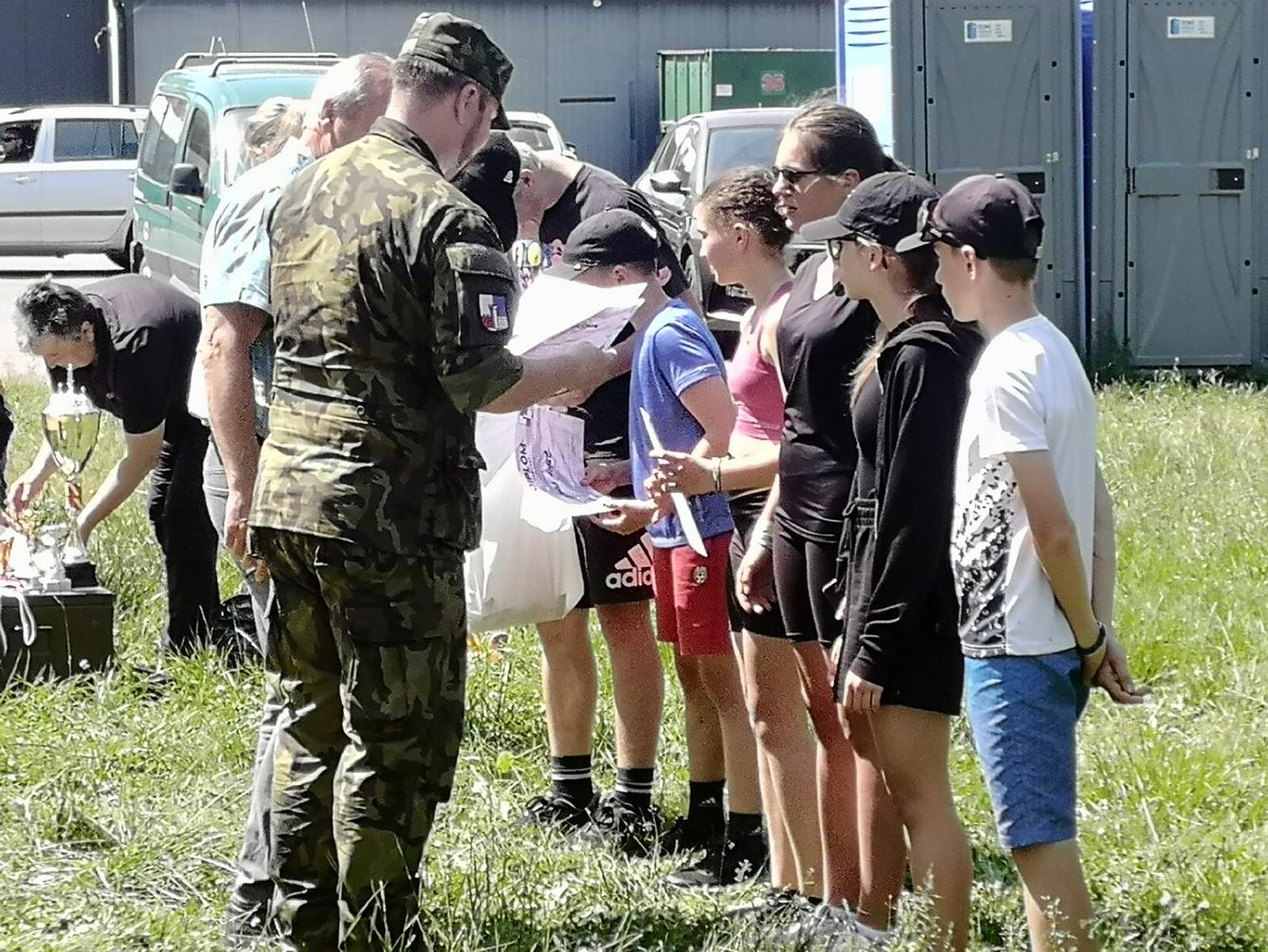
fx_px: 4506
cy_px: 476
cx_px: 634
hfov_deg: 16.0
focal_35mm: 123
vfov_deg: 12.1
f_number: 2.2
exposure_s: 1/480
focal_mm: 3.95
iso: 50
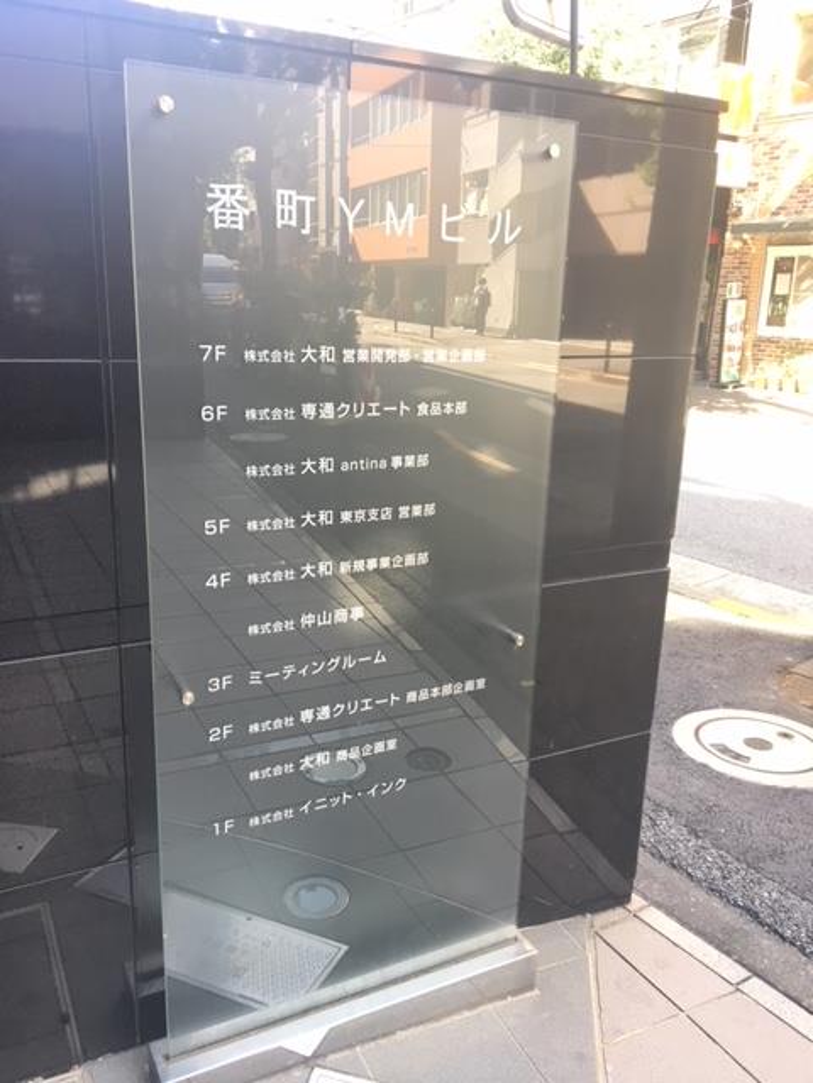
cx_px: 406
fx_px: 908
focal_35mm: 29
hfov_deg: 48.2
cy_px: 542
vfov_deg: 61.7
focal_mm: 4.15
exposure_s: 1/40
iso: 32
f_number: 2.2
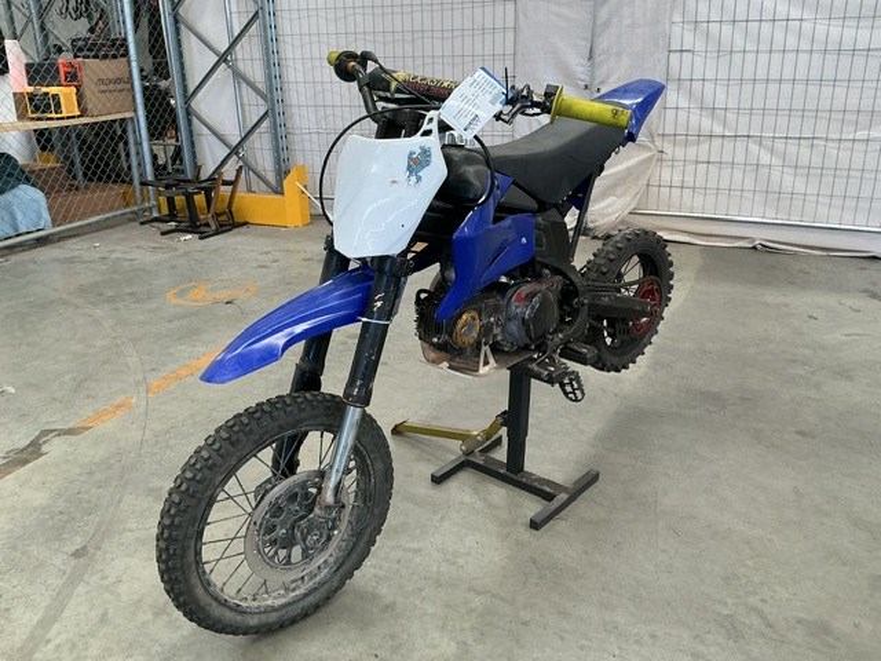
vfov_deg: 48.2
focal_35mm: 29
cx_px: 440
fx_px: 738
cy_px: 330
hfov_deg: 61.7
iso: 40
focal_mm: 3
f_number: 1.8
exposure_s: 1/60
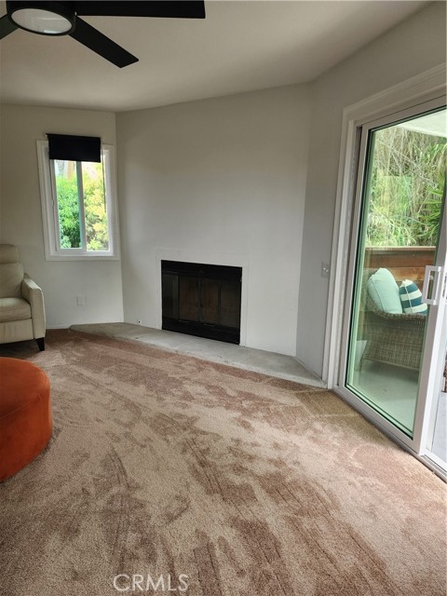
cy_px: 298
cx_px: 224
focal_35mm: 23
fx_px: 396
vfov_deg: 73.9
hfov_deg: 58.9
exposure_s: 1/180
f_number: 1.8
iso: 100
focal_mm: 6.4
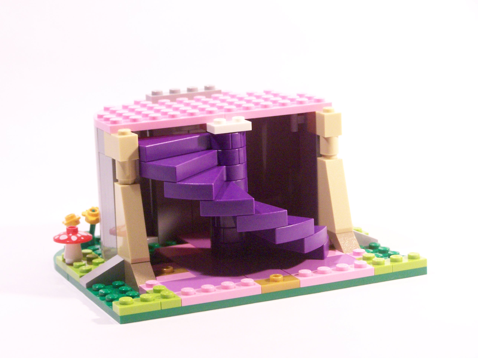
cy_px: 179
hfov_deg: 18.7
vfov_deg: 14.1
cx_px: 239
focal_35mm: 105
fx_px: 1450
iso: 400
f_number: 3.6
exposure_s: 1/30
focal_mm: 17.5
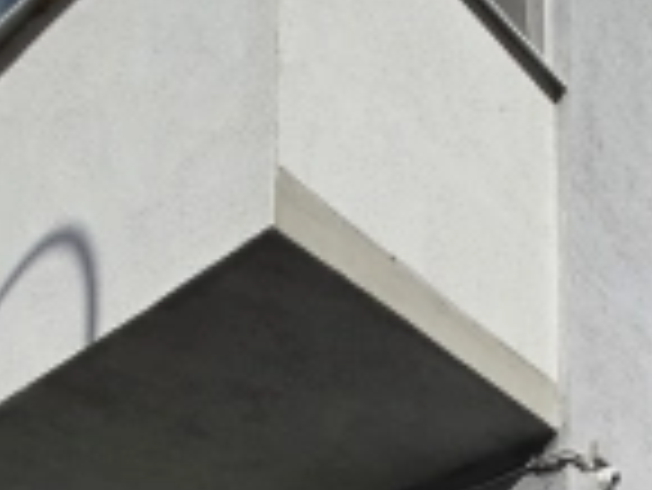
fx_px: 1056
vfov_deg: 18.3
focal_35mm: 56
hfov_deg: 31.8
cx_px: 643
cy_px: 958
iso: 50
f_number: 2.2
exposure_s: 1/3871
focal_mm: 2.2
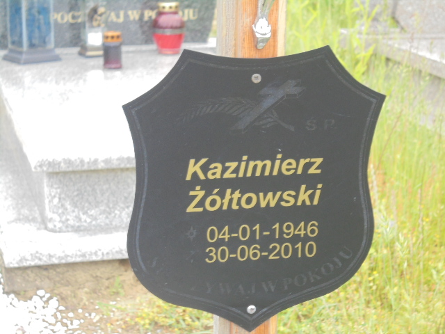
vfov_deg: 13.8
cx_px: 222
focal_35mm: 107
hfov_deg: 18.4
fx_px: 1376
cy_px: 167
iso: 200
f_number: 5.1
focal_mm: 19.2
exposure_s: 1/30
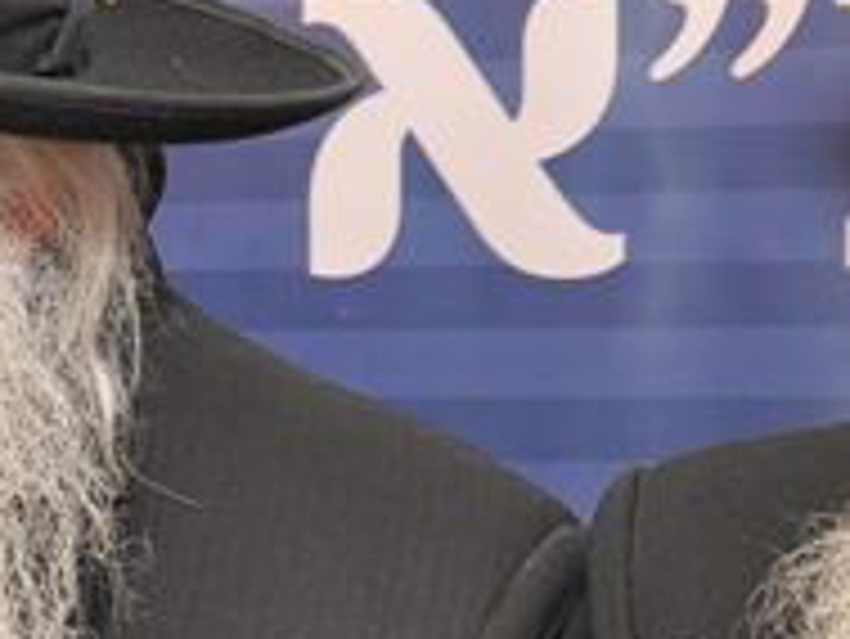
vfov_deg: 8.6
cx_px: -589
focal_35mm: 172
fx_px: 4226
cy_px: 536
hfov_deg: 10.9
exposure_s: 1/60
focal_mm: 22
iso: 400
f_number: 5
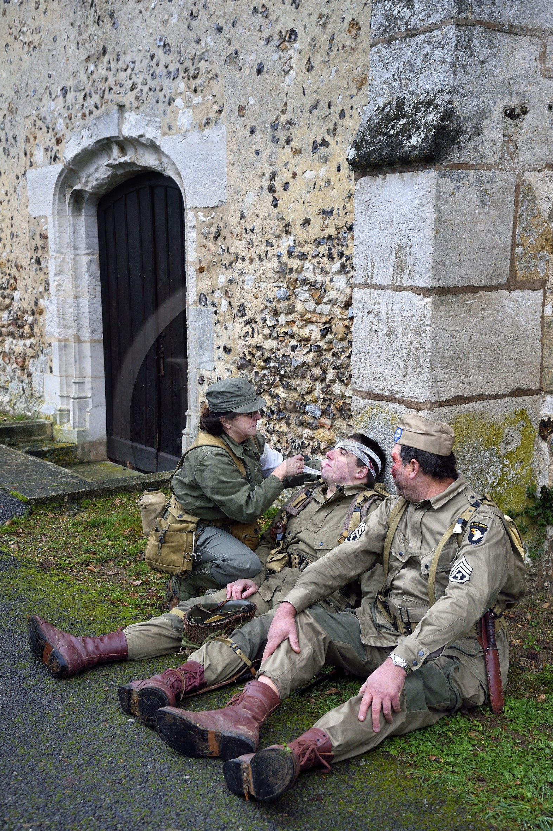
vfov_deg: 41.9
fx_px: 1084
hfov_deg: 28.6
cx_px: 276
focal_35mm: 47
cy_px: 424
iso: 800
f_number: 5.6
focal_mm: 46
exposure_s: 1/160
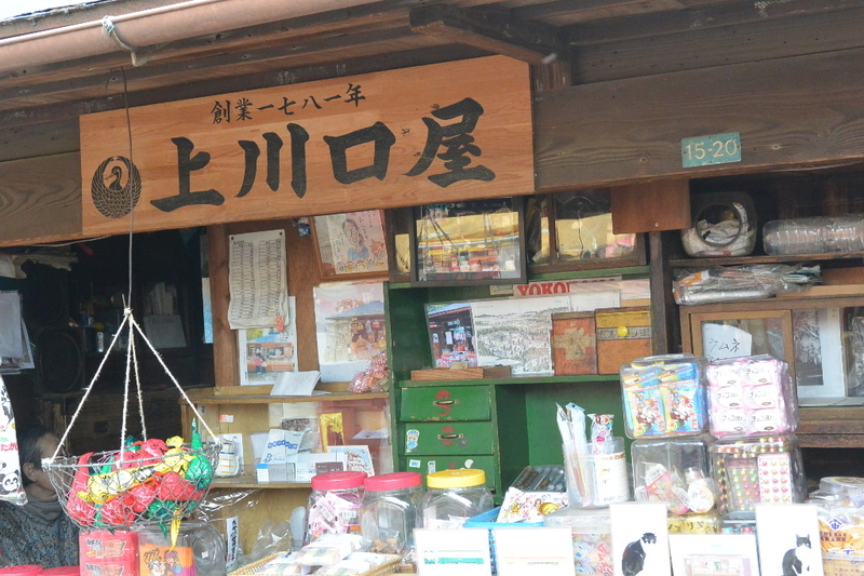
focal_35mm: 61
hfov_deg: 32.9
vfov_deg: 22.3
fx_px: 1464
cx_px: 432
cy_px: 288
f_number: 5.3
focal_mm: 22.6
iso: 800
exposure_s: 1/80
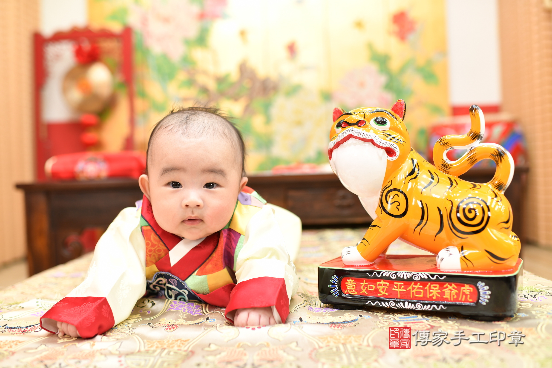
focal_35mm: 35
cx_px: 276
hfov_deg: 54.4
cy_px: 184
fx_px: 537
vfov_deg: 37.9
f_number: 2.8
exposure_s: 1/200
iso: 400
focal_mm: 35
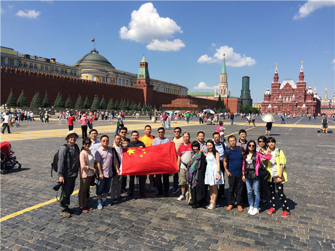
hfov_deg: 61.7
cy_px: 126
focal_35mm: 29
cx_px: 168
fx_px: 281
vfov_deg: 48.2
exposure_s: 1/2053
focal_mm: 4.15
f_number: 2.2
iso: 32
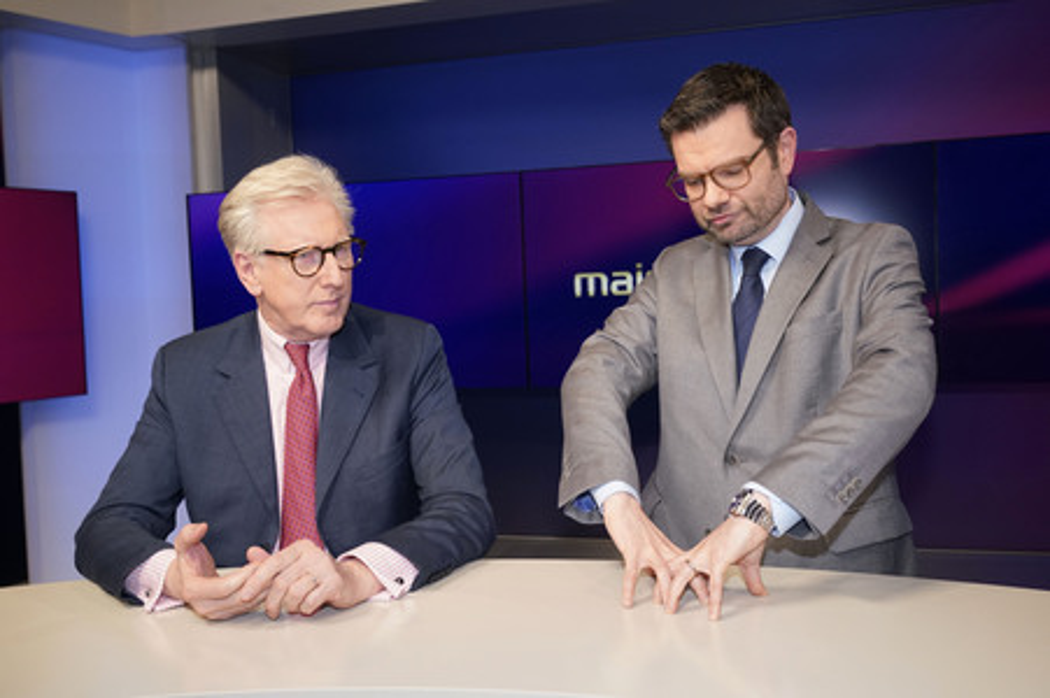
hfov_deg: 65.5
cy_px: 349
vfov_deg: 46.3
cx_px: 525
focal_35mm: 28
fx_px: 816
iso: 2000
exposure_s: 1/160
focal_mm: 28
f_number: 5
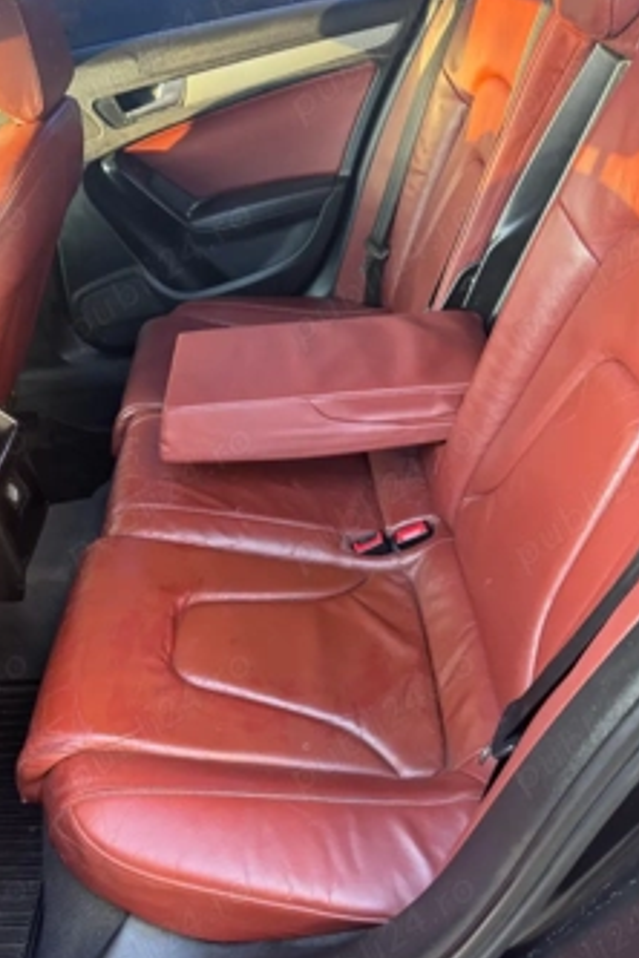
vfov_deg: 61.8
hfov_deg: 43.0
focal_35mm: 30
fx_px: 799
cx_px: 216
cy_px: 532
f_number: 1.78
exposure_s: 1/60
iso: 400
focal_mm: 6.76
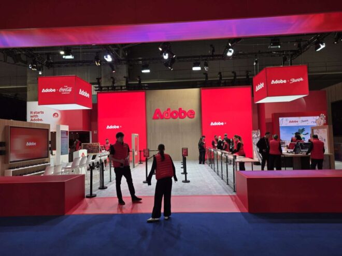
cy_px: 128
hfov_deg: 73.9
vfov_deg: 58.9
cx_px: 171
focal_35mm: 23
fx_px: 227
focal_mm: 6.25
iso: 25
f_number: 1.7
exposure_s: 1/53
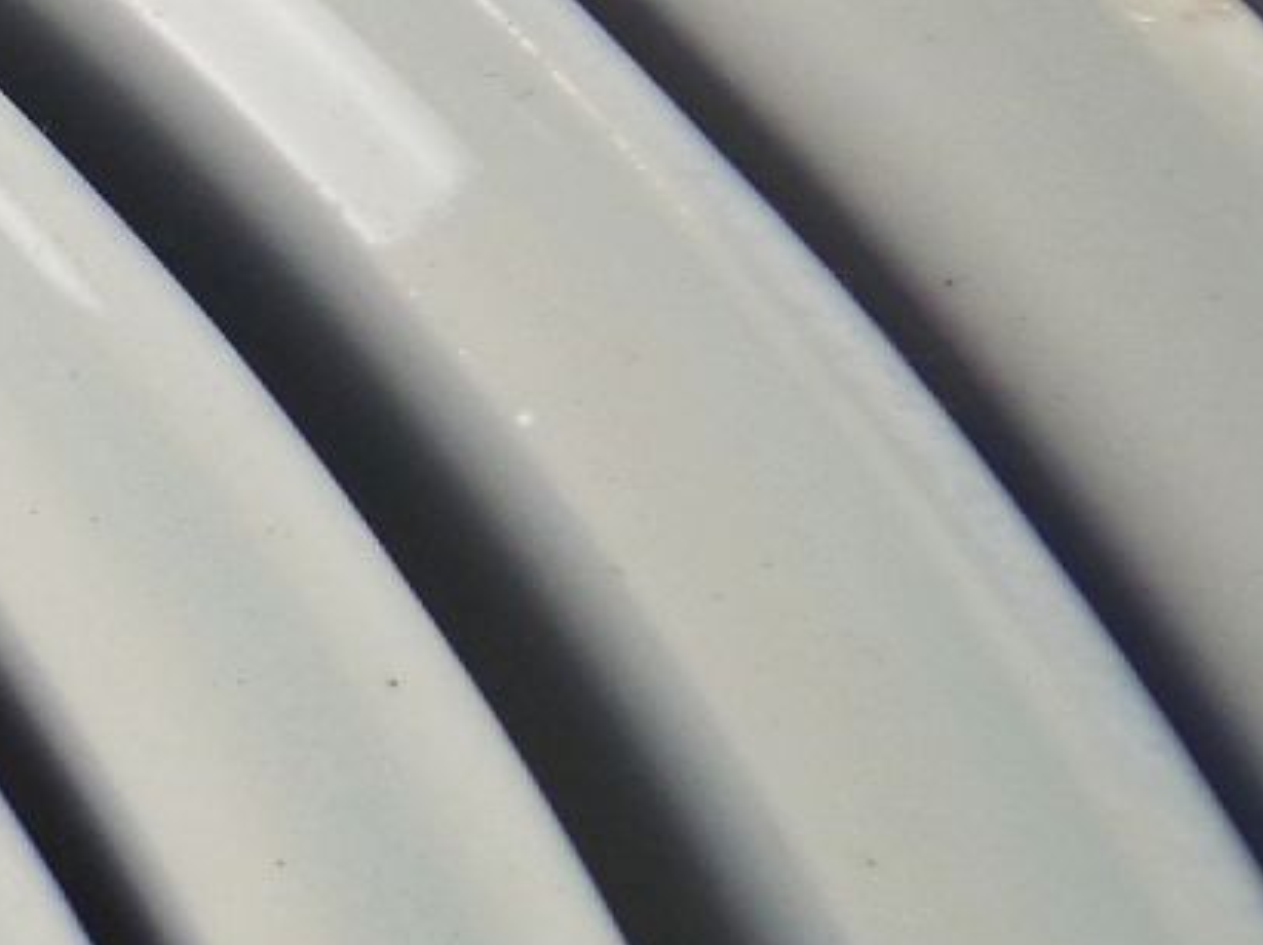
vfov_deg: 12.7
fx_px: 3938
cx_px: -1483
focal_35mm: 108
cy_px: -634
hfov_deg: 14.3
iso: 100
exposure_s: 1/70
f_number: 3
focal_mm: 4.3
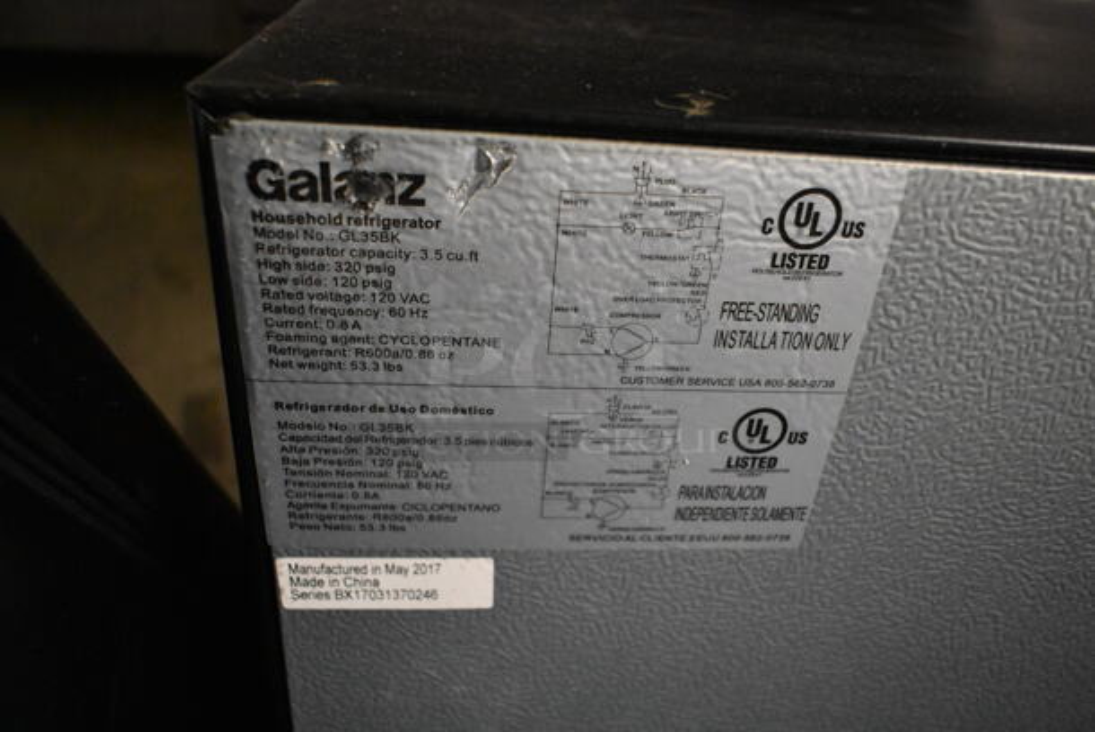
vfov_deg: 48.0
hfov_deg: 67.3
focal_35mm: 27
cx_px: 548
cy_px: 366
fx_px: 822
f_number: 3.5
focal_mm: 18
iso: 5600
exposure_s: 1/125
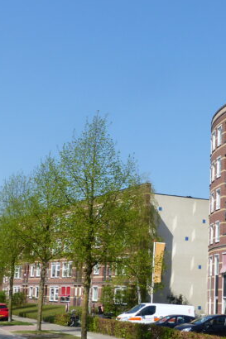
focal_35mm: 76
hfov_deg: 17.9
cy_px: 170
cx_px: 155
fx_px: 716
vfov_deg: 26.7
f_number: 4
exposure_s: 1/1000
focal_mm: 7
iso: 100
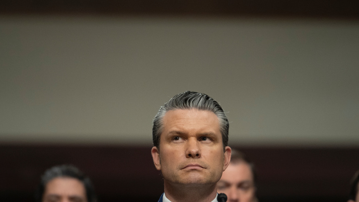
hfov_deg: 7.8
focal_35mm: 276
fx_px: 2627
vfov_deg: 4.4
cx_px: 189
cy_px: 73
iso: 3200
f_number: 2.8
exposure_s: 1/320
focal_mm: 200
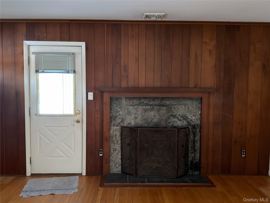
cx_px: 135
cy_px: 102
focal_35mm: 31
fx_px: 242
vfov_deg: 45.4
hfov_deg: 58.4
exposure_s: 1/26
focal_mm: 6.76
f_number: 1.78
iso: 800
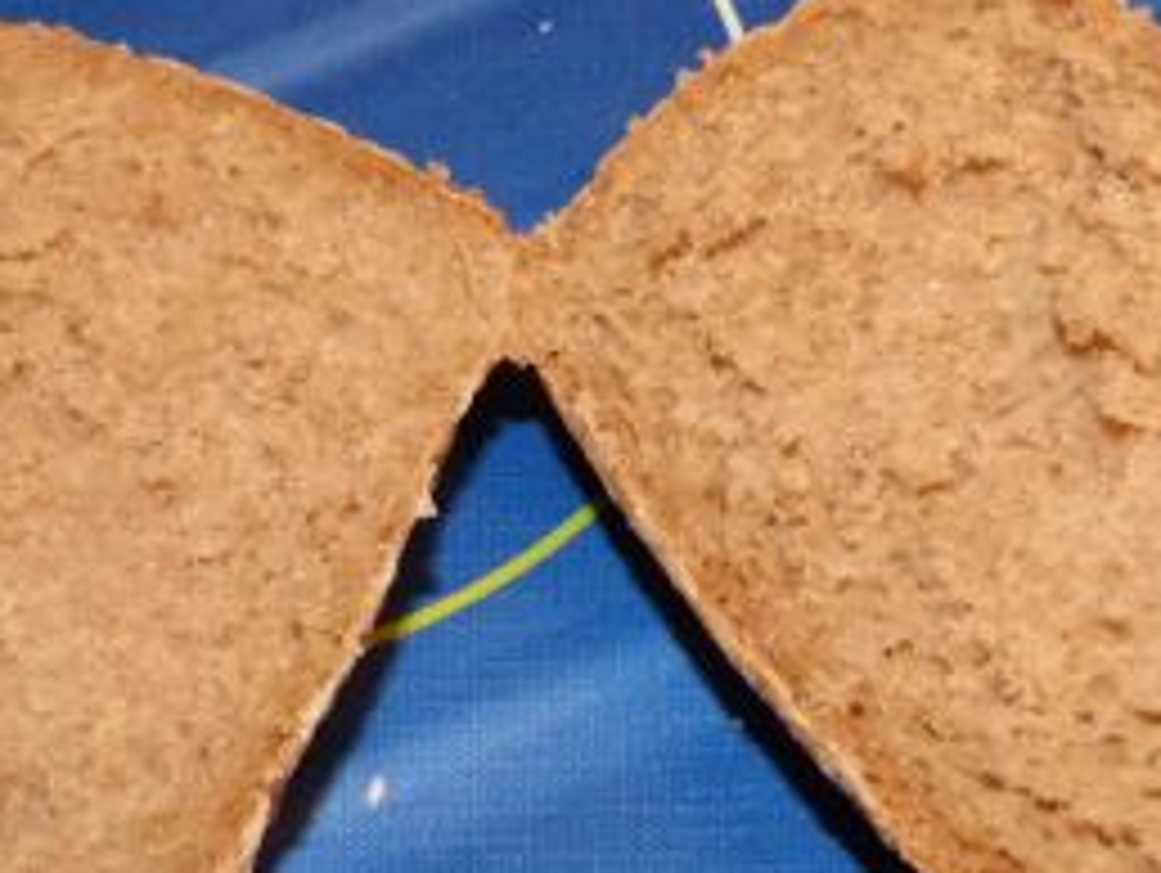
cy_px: 351
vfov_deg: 23.7
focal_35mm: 62
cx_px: 558
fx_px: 2081
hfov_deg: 31.2
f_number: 2.8
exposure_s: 1/60
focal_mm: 4.5
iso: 800
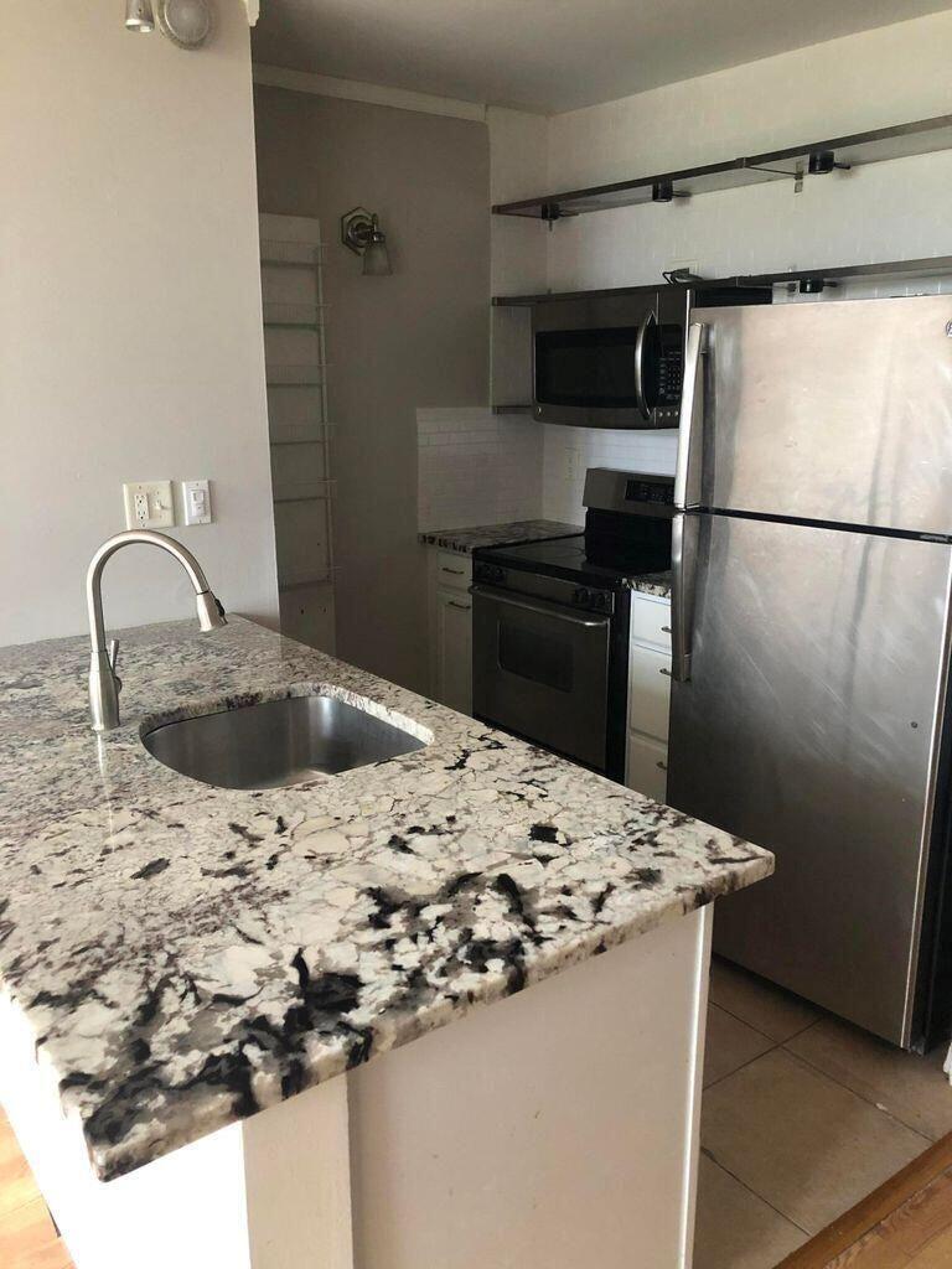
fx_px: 1027
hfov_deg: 49.7
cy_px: 634
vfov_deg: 63.4
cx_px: 476
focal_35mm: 28
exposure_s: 1/15
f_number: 1.8
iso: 80
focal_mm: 3.99
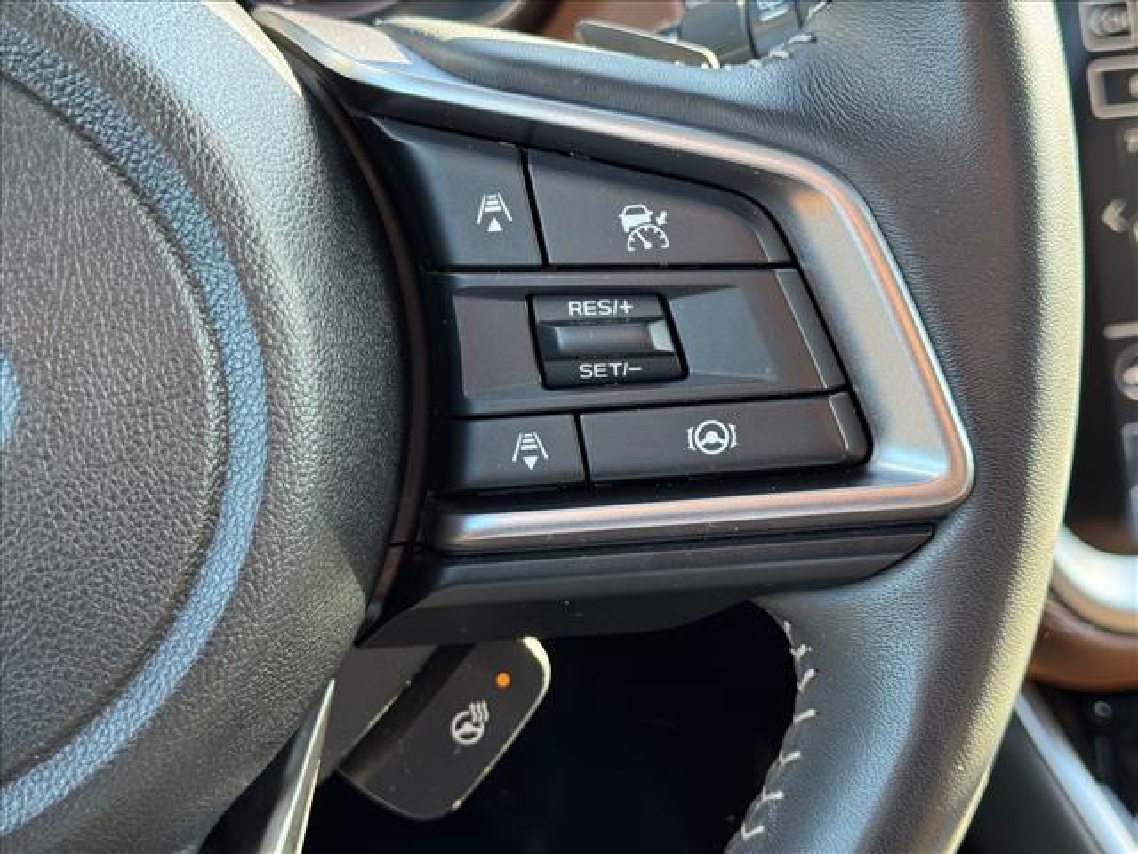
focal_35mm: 48
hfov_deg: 39.7
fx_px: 1578
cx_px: 569
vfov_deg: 30.3
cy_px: 427
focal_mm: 6.76
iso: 100
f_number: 1.78
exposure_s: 1/60
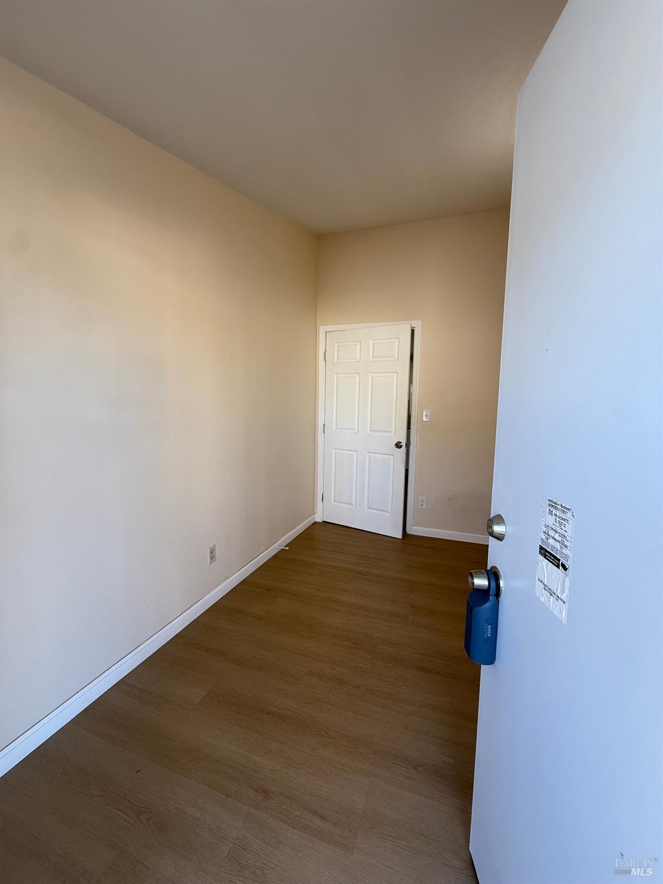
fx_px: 358
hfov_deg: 85.7
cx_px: 332
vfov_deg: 102.1
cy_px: 442
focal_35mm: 14
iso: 80
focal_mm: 2.22
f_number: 2.2
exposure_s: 1/99
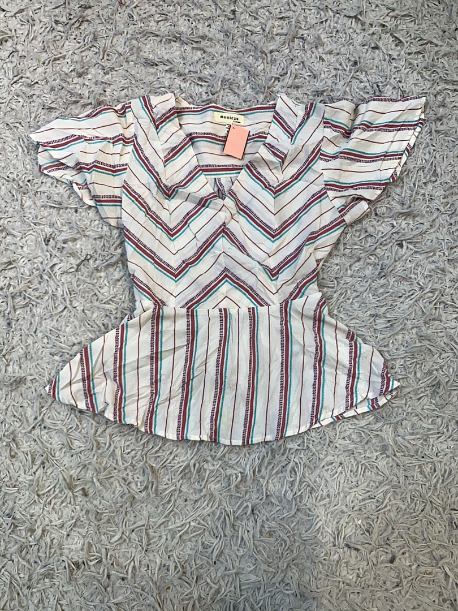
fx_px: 459
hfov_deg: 53.1
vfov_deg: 67.3
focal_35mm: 26
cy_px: 306
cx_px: 229
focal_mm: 4.25
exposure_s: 1/100
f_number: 1.8
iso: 32
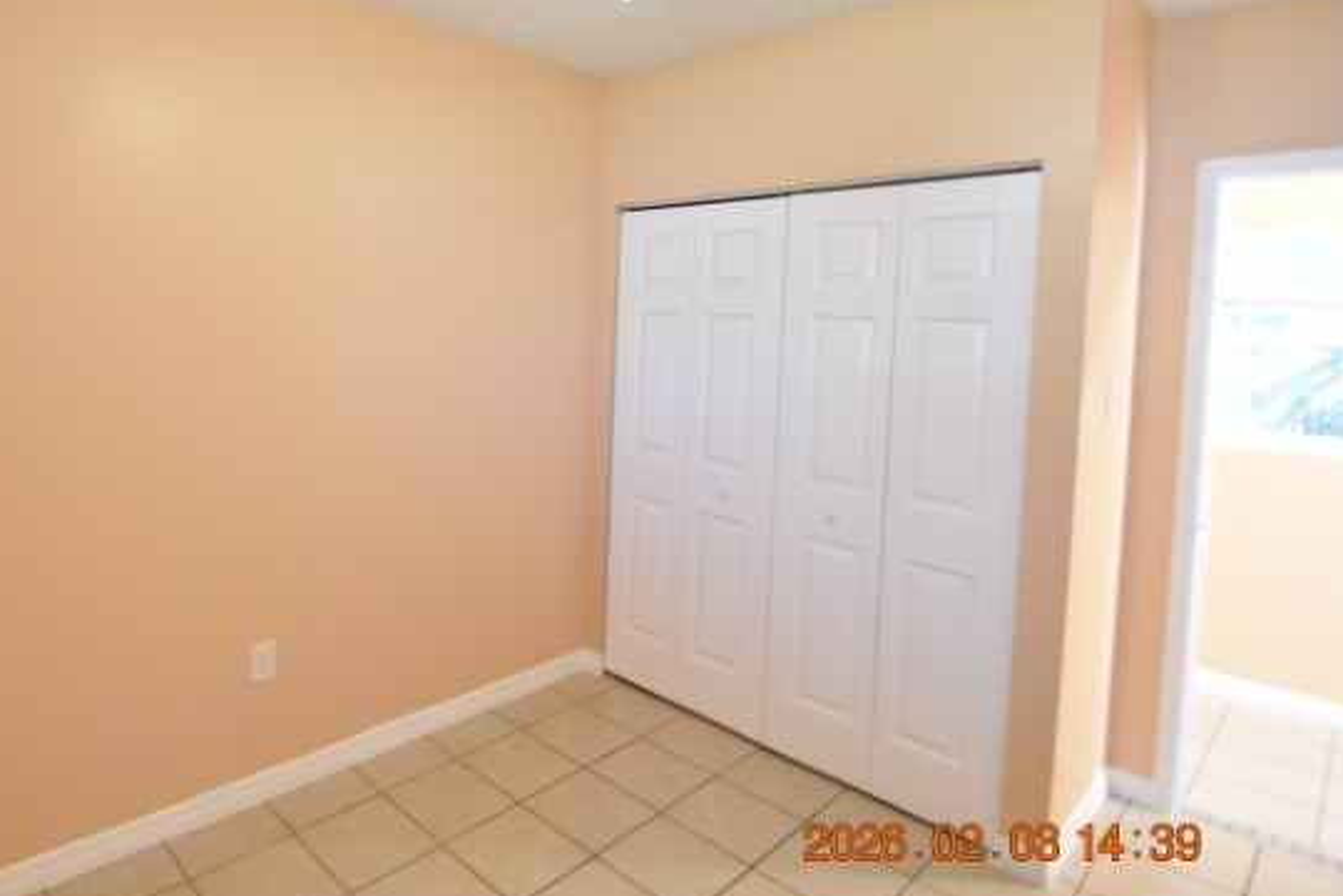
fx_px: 746
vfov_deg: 61.1
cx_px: 475
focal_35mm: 20
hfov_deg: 81.8
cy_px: 336
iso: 800
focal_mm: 10
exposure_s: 1/15
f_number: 3.5
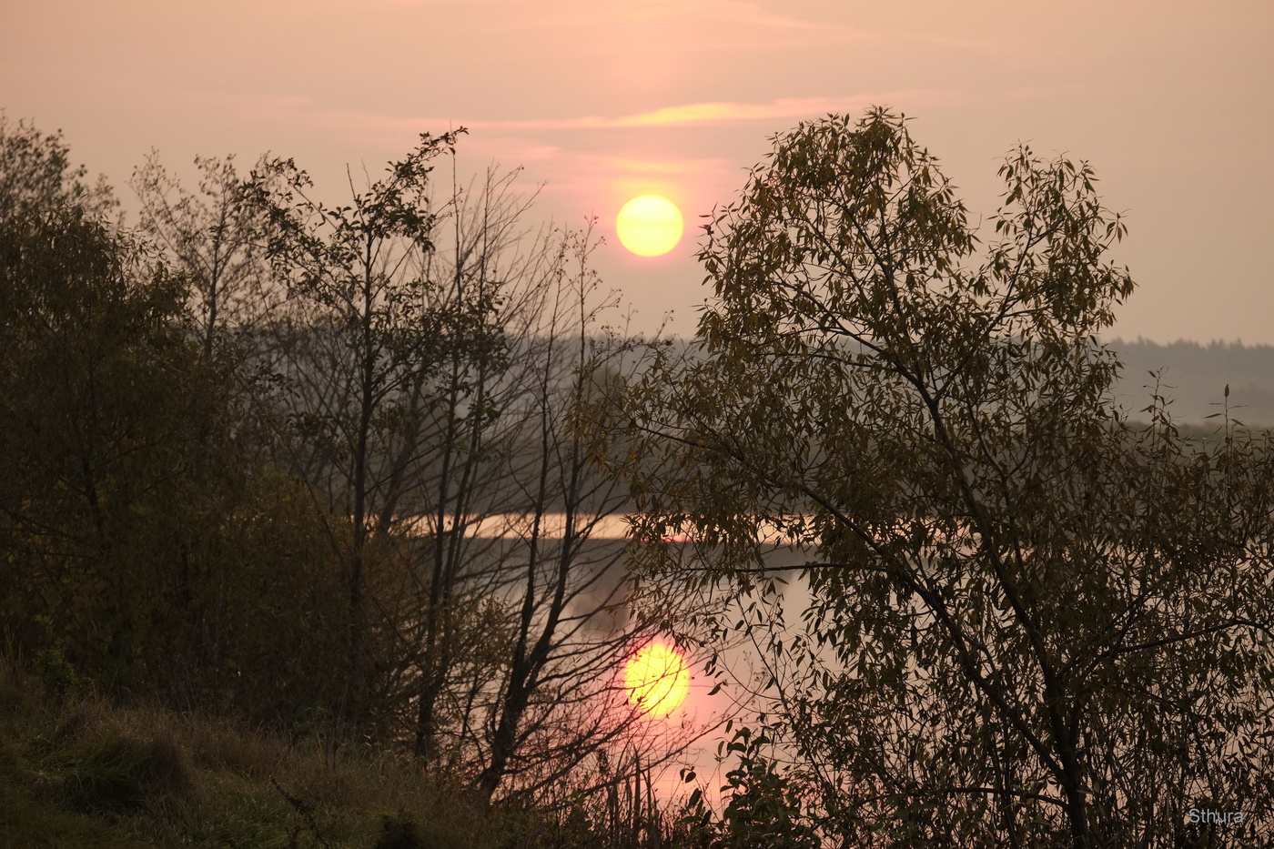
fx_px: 6793
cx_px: 637
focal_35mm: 192
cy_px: 424
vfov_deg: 7.2
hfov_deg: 10.7
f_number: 5
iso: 500
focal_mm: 128
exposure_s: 1/250
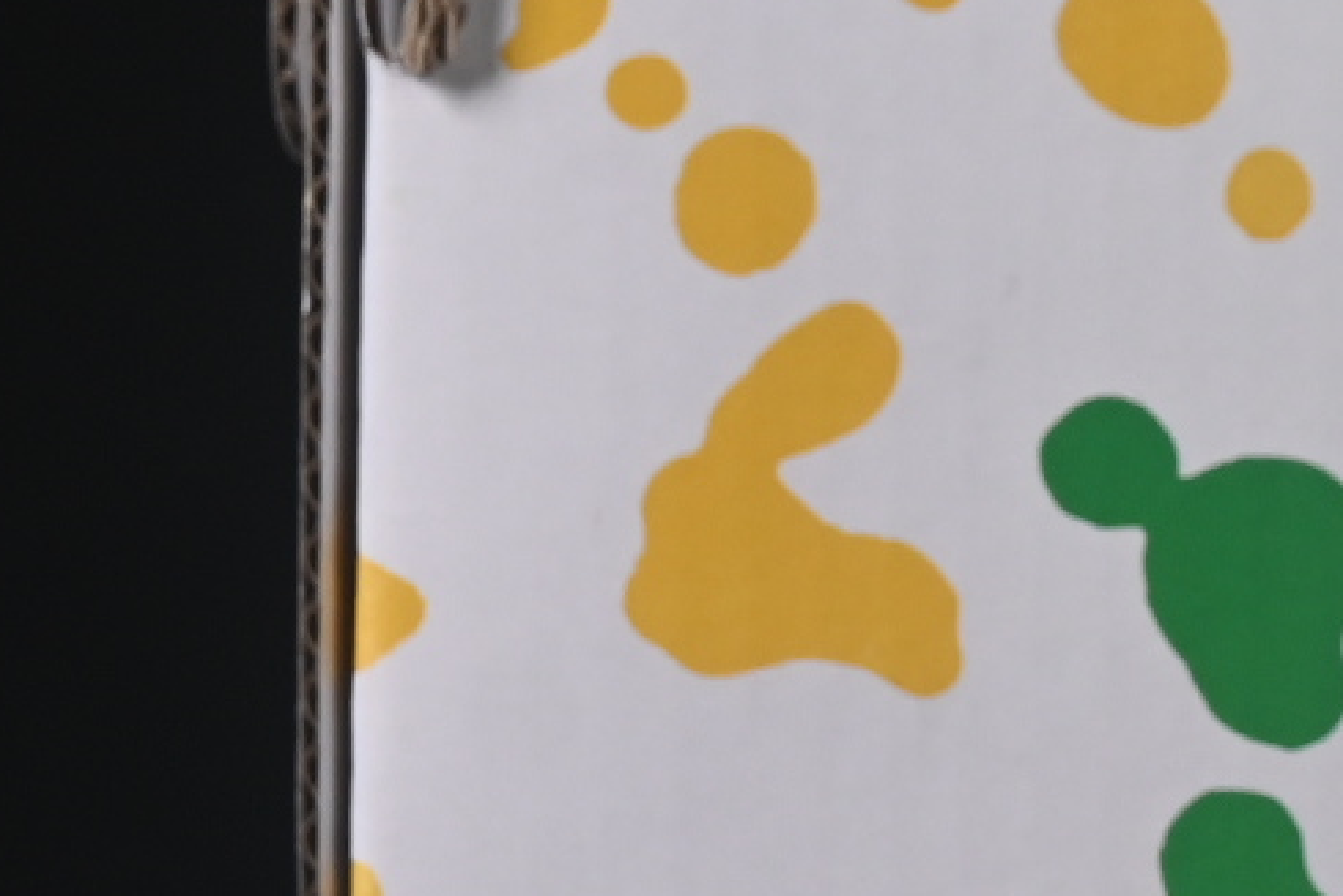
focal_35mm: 426
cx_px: 3119
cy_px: -370
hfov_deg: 4.7
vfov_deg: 3.2
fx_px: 15896
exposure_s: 1/80
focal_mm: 50
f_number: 8
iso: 160
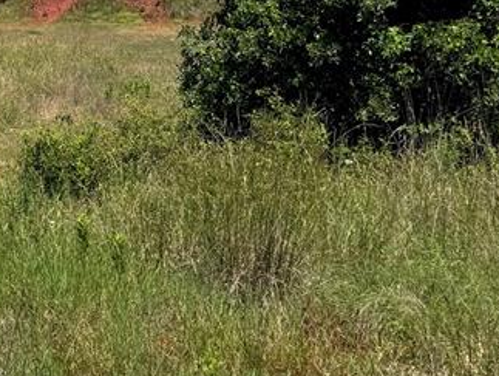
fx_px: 1097
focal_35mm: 76
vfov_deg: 19.1
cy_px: 48
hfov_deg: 21.9
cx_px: -219
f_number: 1.78
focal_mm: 6.76
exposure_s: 1/4049
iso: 80
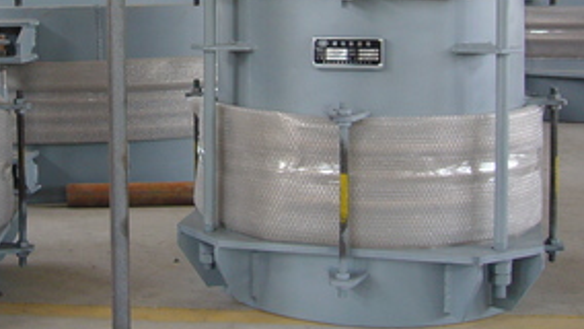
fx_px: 1069
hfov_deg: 29.7
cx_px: 95
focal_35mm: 69
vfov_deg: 17.1
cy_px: -7
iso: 100
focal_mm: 6
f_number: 2.9
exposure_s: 1/25
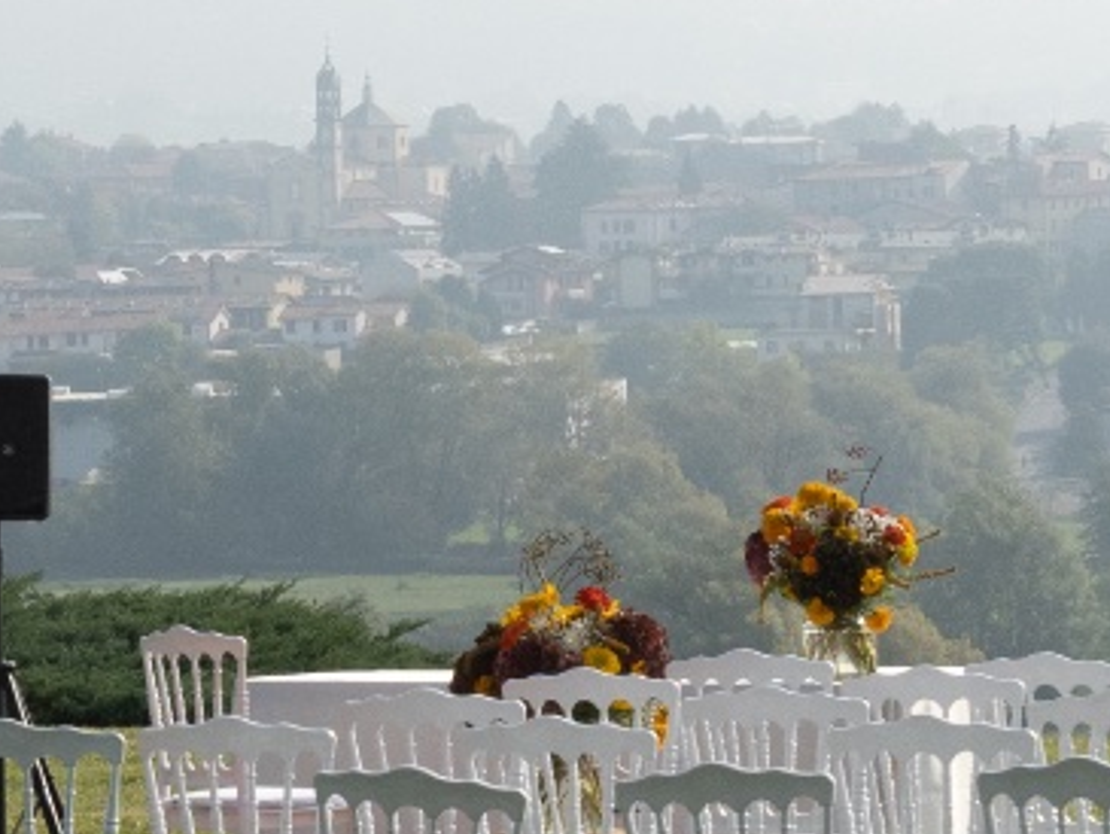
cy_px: 502
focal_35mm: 243
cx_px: -310
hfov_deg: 8.0
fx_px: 7795
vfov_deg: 6.1
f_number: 8
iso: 640
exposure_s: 1/1600
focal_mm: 38
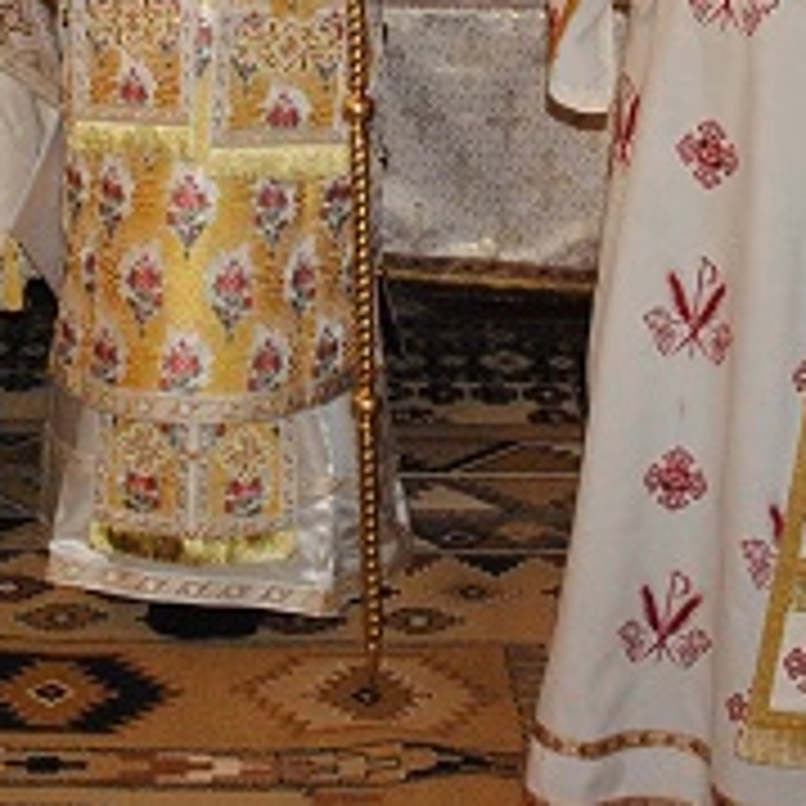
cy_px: -146
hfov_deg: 20.9
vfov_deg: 19.9
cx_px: 155
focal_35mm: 82
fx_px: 2160
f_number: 5.6
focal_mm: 18
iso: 1600
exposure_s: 1/60
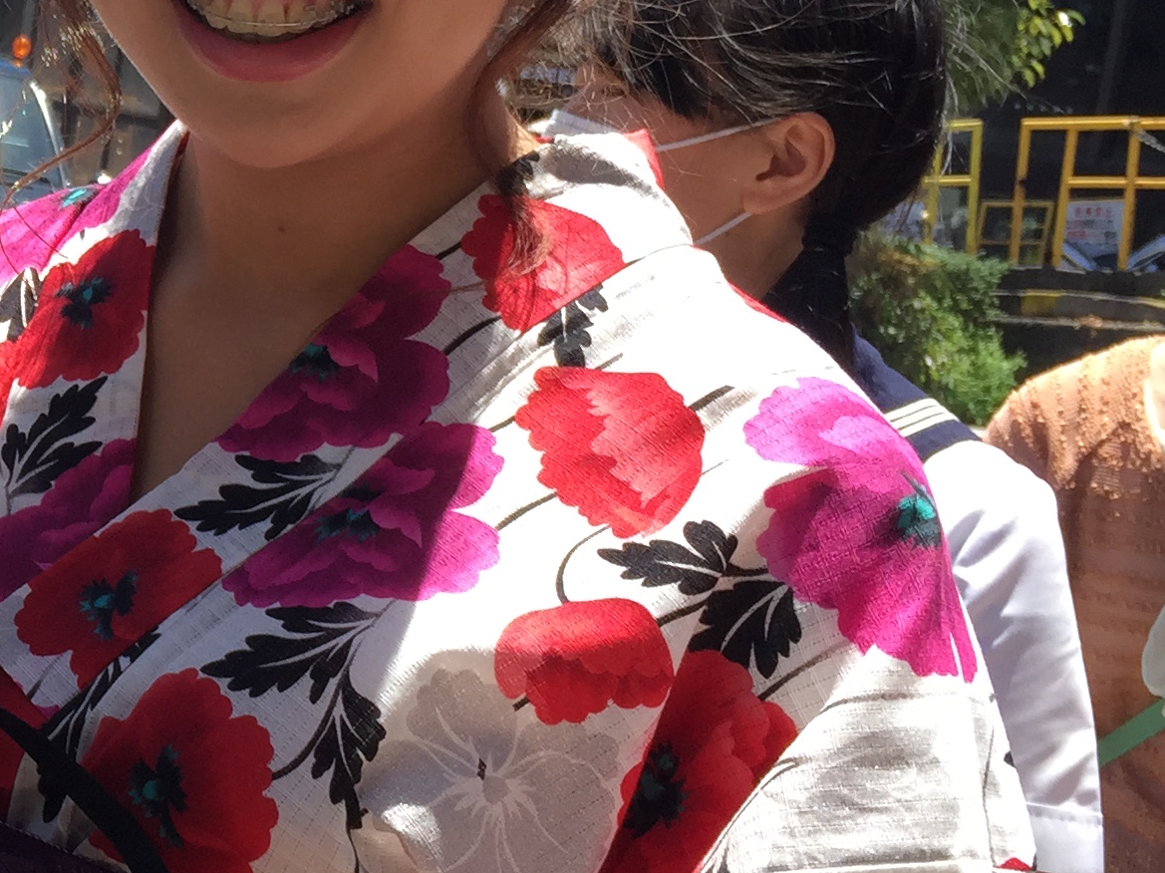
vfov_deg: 18.1
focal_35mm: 81
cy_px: 185
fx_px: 2725
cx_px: -178
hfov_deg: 22.5
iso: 32
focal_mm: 4.15
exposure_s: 1/791
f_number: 2.2
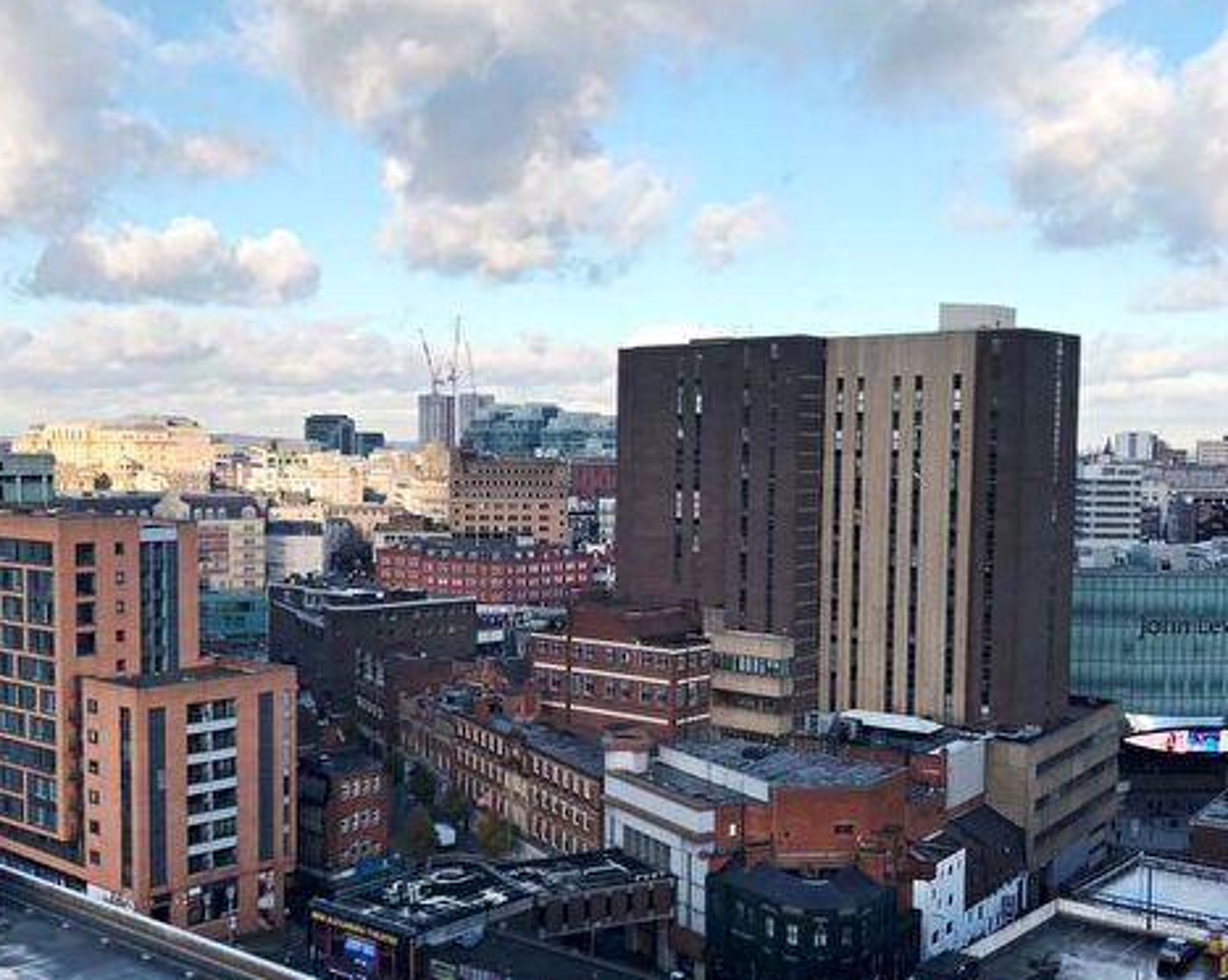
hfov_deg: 44.8
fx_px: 1489
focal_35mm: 41
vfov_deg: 36.4
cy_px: 571
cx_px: 592
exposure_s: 1/1451
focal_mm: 3.99
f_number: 1.8
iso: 20
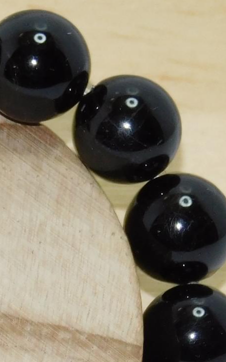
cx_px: -176
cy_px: 408
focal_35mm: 850
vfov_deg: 2.5
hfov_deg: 1.5
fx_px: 8375
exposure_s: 1/60
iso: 200
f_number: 5.6
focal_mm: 41.3
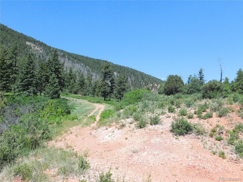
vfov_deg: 46.8
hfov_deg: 60.0
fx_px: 211
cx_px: 122
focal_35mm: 30
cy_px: 91
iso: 800
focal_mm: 5.3
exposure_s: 1/1500
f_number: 6.4
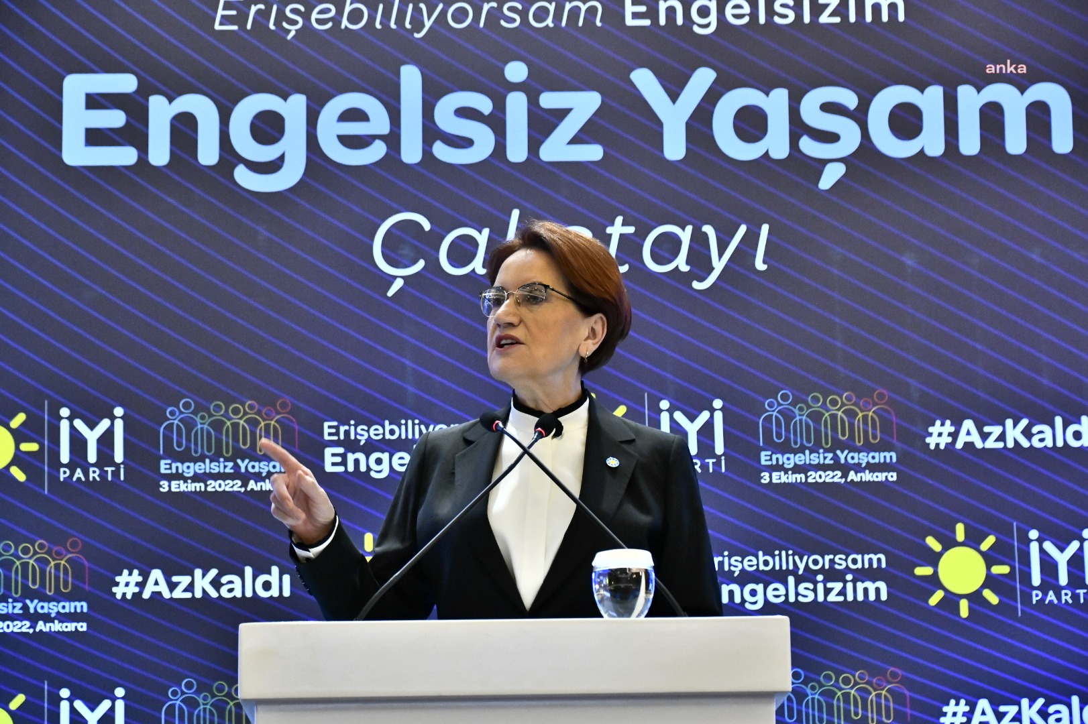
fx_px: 3383
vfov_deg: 12.2
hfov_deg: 18.3
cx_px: 544
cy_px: 362
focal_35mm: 112
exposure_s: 1/125
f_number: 5
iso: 2200
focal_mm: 75
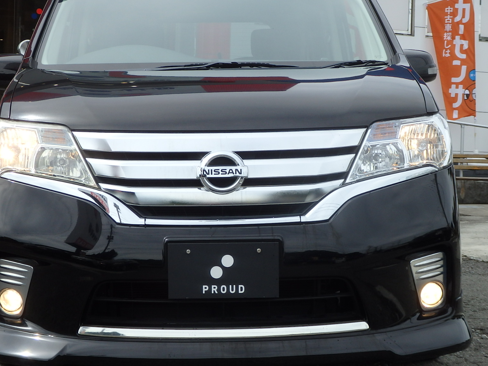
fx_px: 959
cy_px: 163
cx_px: 223
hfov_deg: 28.5
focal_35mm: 68
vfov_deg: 21.6
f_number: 4.1
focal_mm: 9.8
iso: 125
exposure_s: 1/800
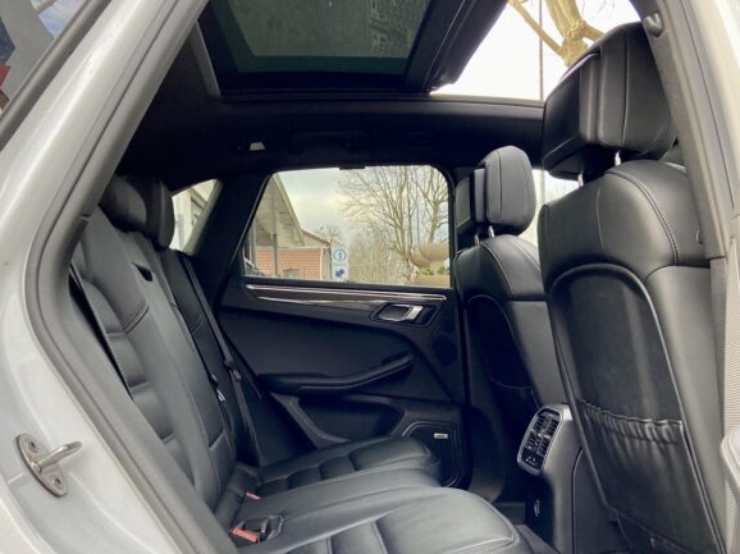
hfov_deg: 51.1
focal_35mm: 36
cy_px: 358
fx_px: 769
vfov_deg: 39.3
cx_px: 431
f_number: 1.8
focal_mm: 4.25
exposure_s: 1/121
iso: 125
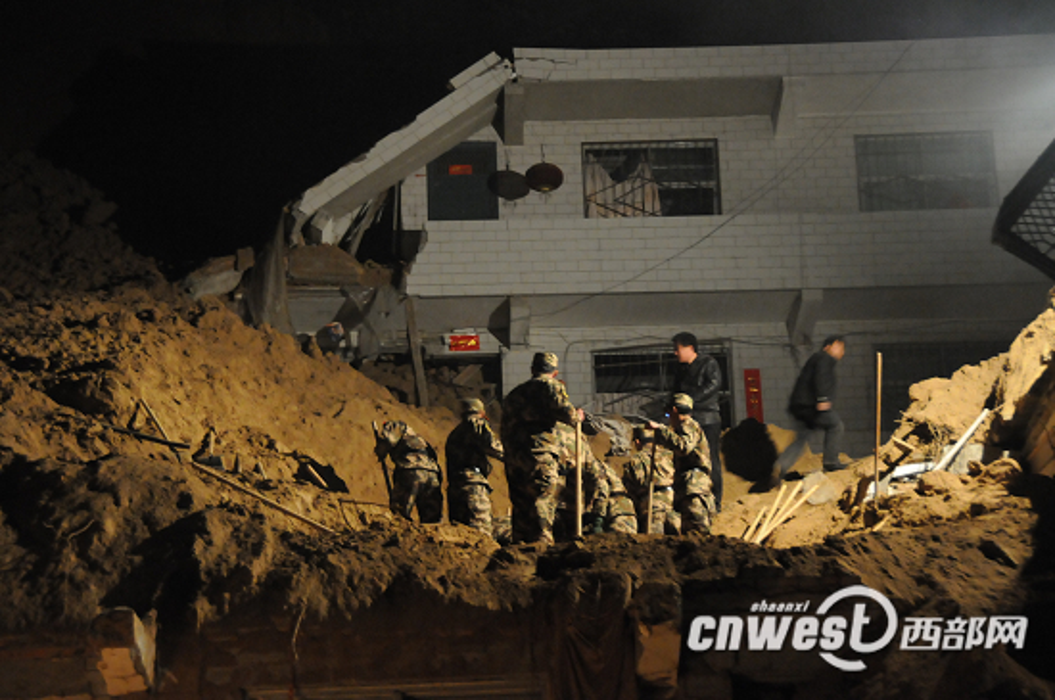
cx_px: 528
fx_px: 2458
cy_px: 350
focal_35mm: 84
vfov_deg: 16.2
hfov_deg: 24.2
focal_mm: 56
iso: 3200
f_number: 4.8
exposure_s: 1/13
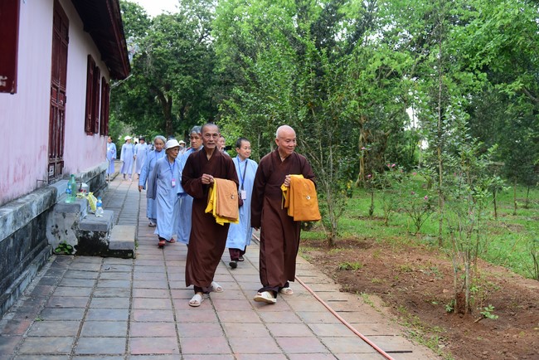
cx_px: 270
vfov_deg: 35.1
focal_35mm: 38
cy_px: 180
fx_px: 569
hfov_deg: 50.7
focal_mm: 38
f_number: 4
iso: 800
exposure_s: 1/320
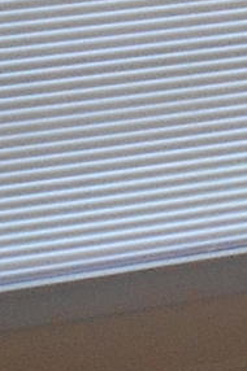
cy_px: -218
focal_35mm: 284
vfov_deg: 7.1
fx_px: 2930
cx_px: 1295
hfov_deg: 4.2
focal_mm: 4.7
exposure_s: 1/30
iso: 110
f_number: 3.4
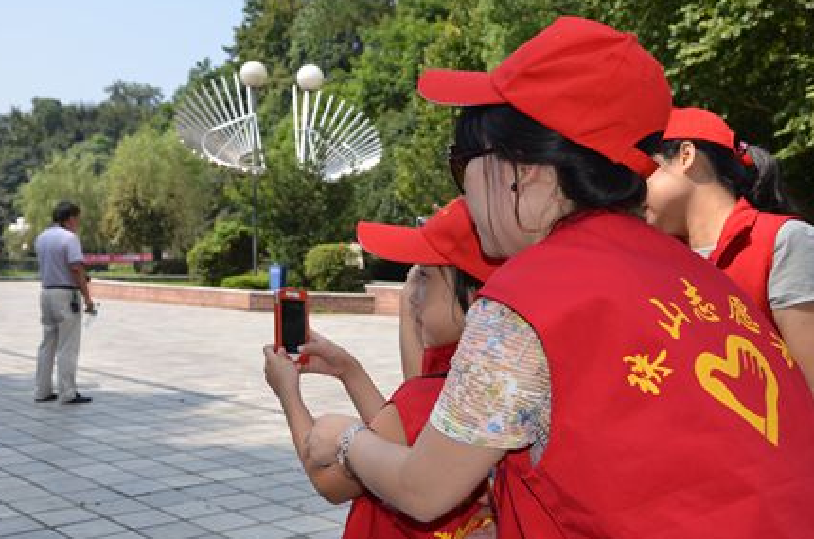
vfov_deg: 30.7
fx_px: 984
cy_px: 260
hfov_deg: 44.9
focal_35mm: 44
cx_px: 354
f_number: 6.3
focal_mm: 25
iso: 100
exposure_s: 1/250
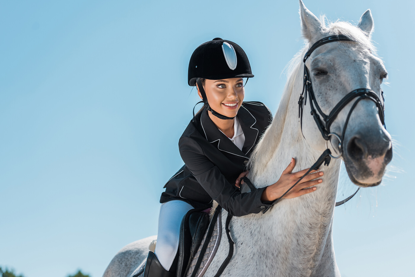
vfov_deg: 19.5
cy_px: 138
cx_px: 208
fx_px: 807
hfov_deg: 28.8
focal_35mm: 70
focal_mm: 70
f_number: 3.5
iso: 100
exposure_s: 1/1000
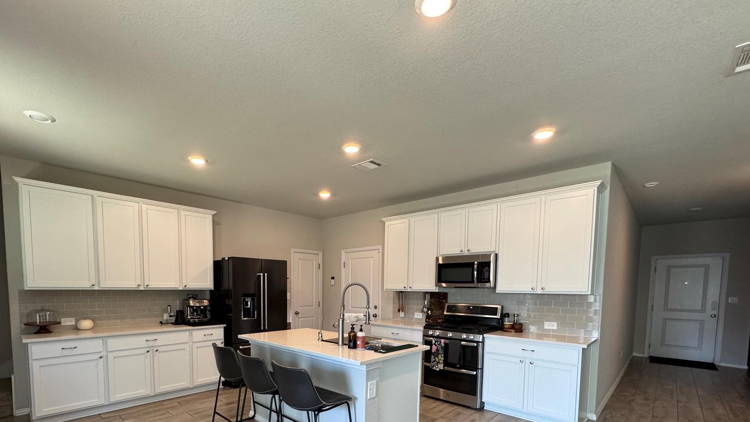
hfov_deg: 95.6
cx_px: 336
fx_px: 338
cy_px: 310
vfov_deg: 60.8
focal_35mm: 17
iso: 320
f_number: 2.2
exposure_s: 1/120
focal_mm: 2.22
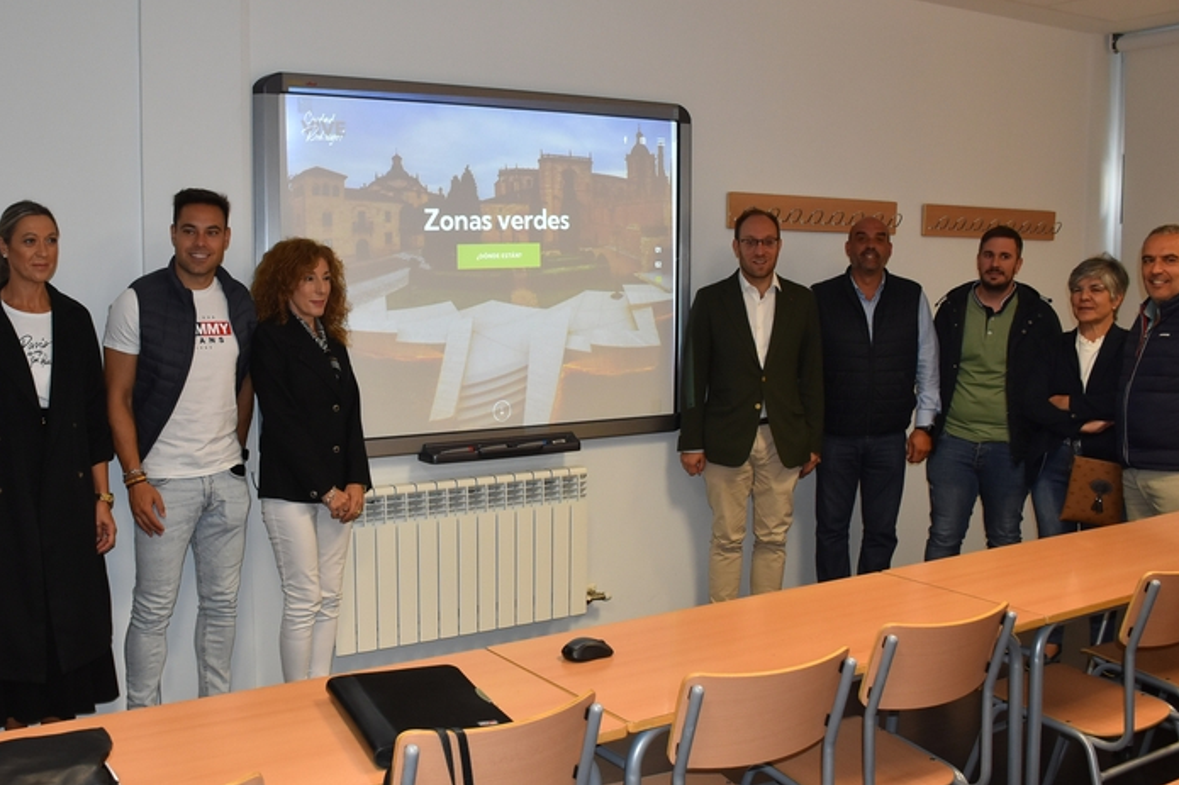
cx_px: 475
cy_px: 390
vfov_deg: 37.8
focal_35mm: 35
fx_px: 1146
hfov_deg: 54.1
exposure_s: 1/80
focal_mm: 18
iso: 800
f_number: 4.5
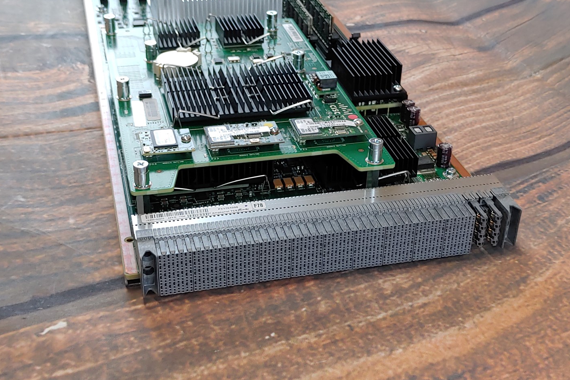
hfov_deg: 38.2
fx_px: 823
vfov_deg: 26.0
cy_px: 181
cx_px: 282
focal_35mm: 52
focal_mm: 4.36
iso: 50
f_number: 1.8
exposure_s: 1/60
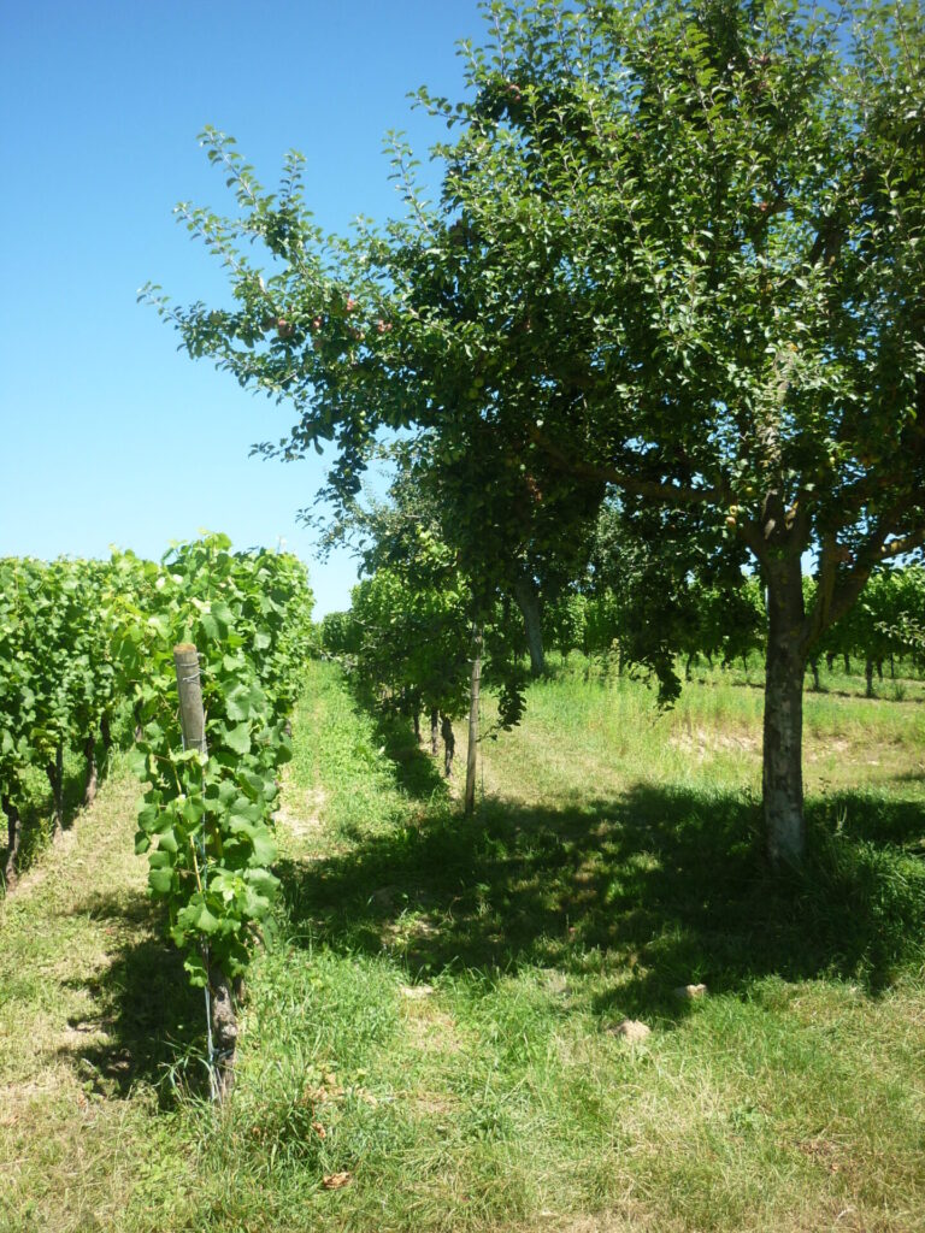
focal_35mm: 36
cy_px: 616
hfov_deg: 39.7
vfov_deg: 51.4
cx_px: 462
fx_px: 1283
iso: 80
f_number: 2.9
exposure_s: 1/500
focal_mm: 5.9
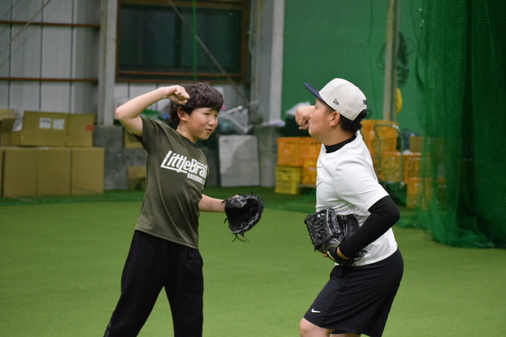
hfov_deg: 19.5
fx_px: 1476
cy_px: 168
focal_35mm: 105
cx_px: 253
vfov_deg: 13.0
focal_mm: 70
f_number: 4.5
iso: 3200
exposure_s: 1/125
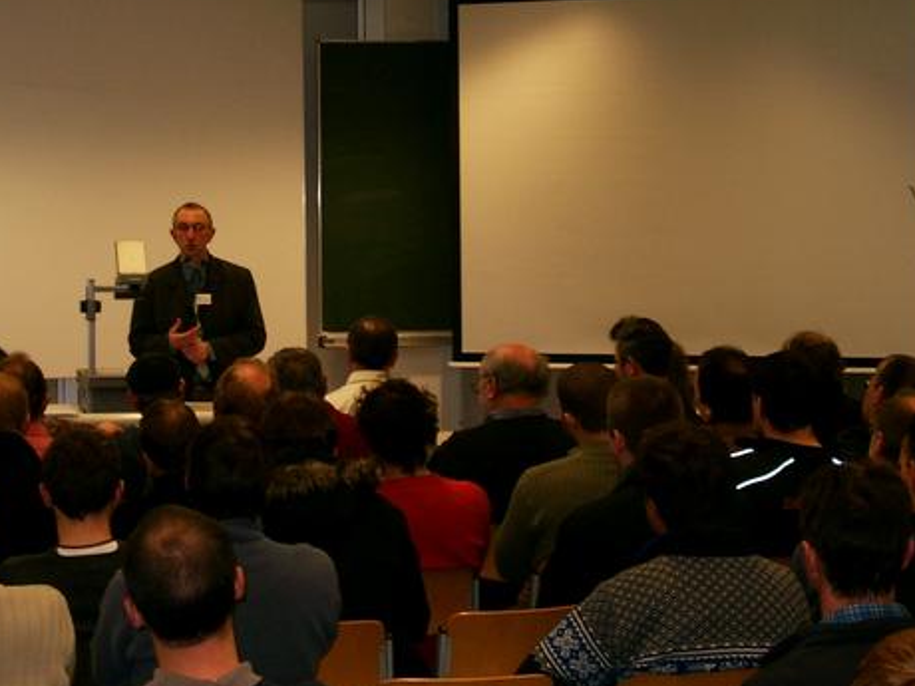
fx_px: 2723
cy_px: 223
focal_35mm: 103
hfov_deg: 19.0
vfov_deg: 14.3
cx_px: 296
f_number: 3.8
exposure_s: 1/60
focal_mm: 15.2
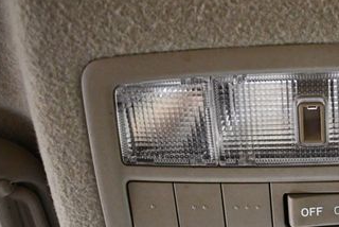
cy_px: 216
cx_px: 324
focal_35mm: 72
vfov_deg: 18.6
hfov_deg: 26.8
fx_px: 679
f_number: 3.5
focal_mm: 18
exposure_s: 1/60
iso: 4000
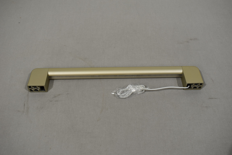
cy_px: 78
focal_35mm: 36
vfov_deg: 36.9
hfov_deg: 53.1
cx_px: 116
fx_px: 232
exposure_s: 1/125
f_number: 5.6
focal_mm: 24
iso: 360
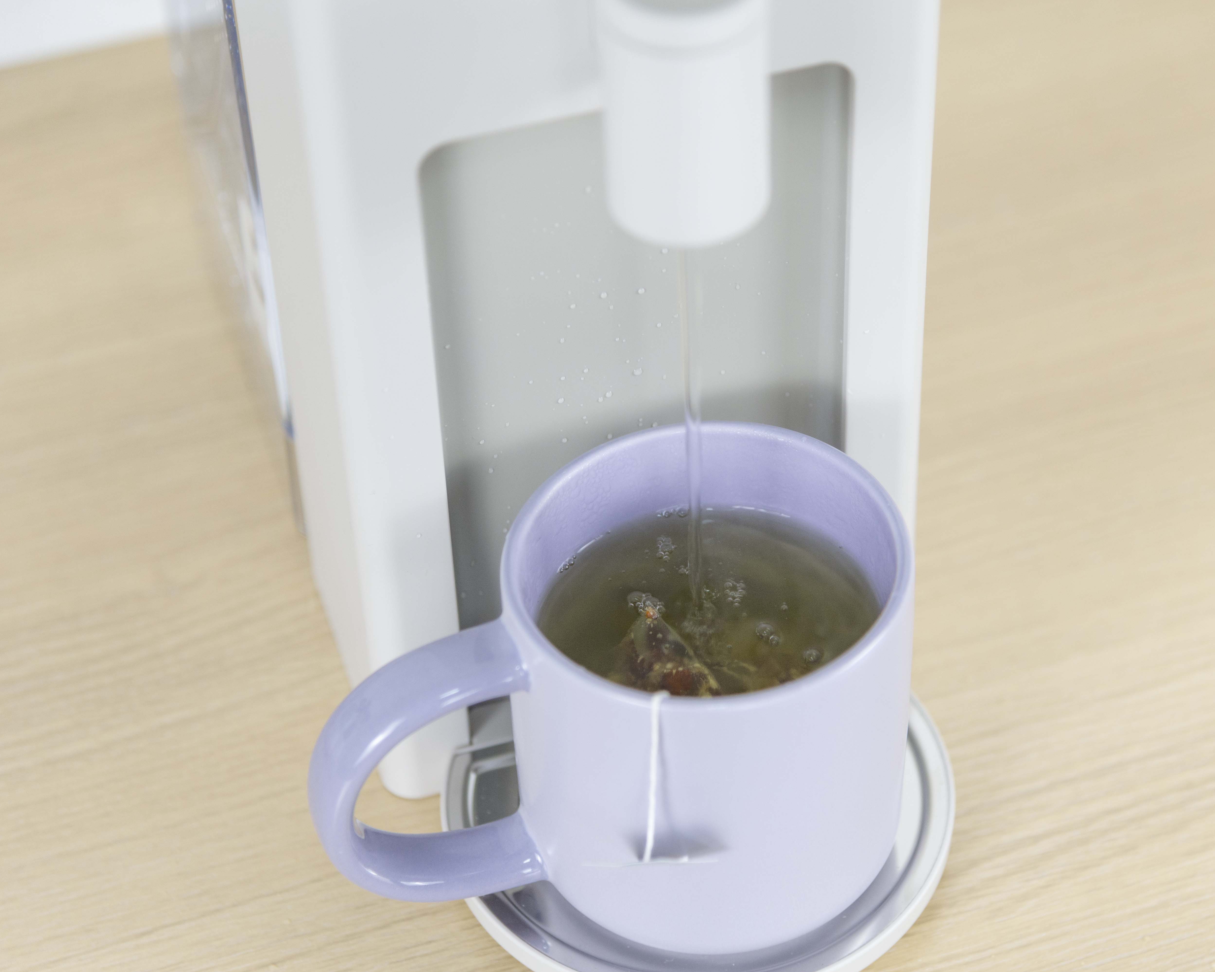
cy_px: 487
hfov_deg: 20.0
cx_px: 684
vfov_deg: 16.0
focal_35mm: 96
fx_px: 3452
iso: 500
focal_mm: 85
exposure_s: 1/100
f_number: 4
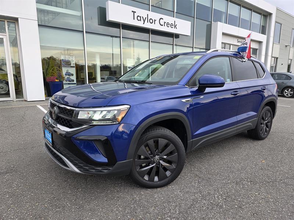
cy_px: 110
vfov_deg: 58.9
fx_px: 195
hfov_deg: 73.9
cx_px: 147
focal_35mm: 23
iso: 40
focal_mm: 6.3
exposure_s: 1/180
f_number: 1.7
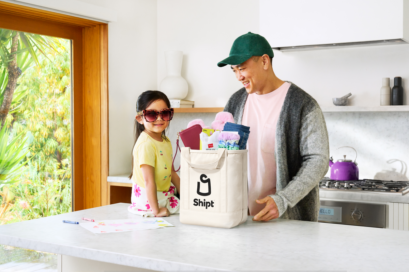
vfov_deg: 27.0
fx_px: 568
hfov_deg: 39.6
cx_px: 204
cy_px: 136
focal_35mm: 50
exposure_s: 1/100
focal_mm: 50
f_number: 7.1
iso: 2000
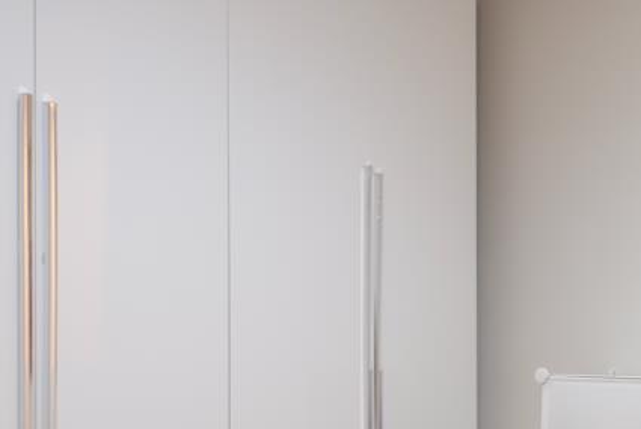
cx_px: 733
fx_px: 944
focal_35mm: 53
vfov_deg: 25.1
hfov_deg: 32.3
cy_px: 346
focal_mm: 10
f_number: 5.6
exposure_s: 1/5
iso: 400
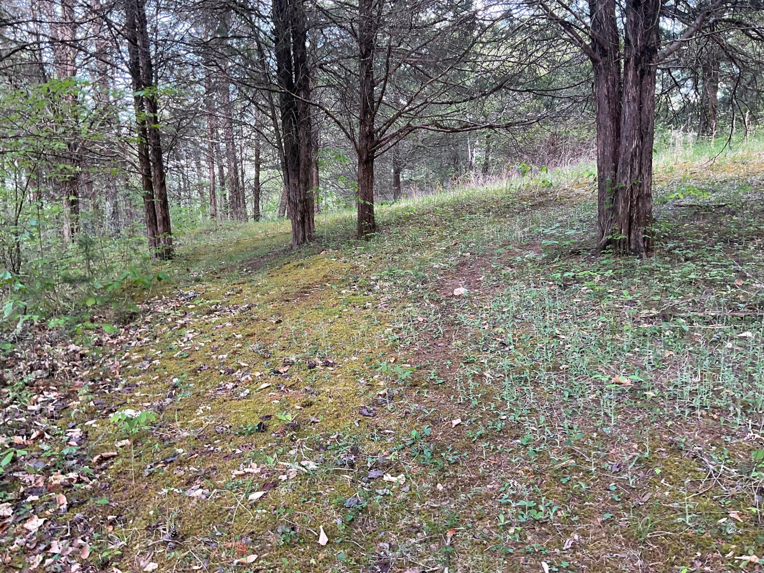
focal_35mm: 29
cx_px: 382
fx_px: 640
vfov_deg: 48.2
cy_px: 286
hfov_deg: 61.7
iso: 50
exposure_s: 1/60
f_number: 1.8
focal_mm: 3
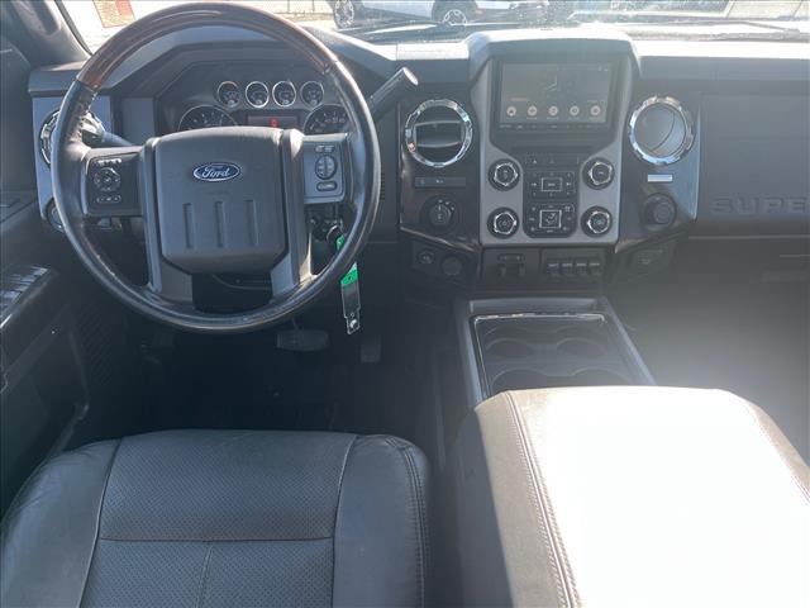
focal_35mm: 26
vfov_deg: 53.1
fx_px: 608
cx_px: 405
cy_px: 304
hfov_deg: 67.3
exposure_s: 1/122
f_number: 1.6
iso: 40
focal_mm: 5.1
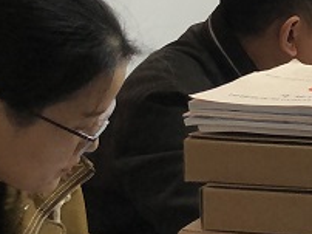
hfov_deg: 15.9
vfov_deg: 13.3
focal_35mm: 111
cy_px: 96
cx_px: 499
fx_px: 999
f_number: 1.8
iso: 20
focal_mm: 4
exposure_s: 1/30
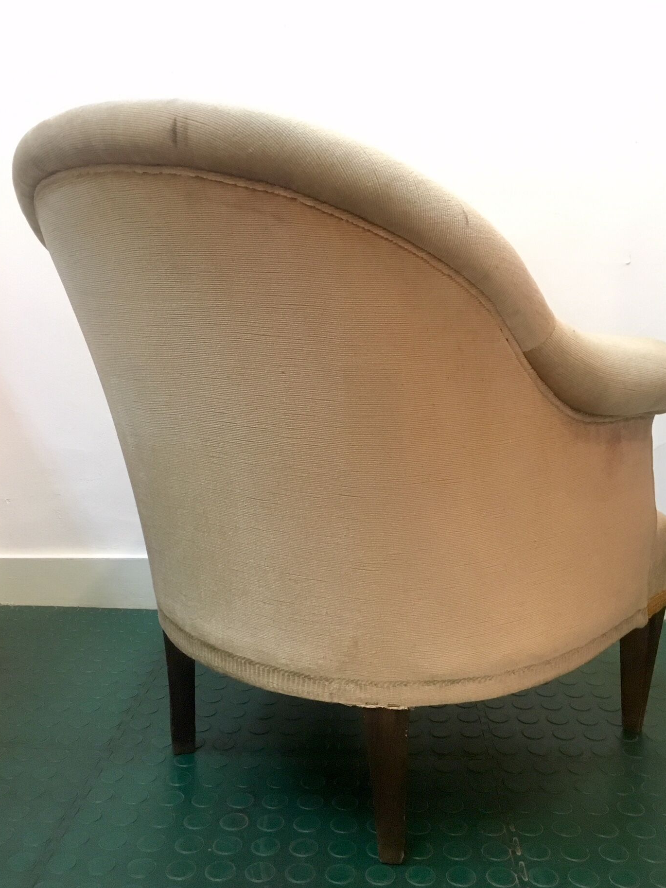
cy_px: 436
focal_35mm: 32
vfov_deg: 56.8
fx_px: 821
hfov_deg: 44.1
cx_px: 353
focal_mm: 4.15
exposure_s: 1/25
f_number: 2.2
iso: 200
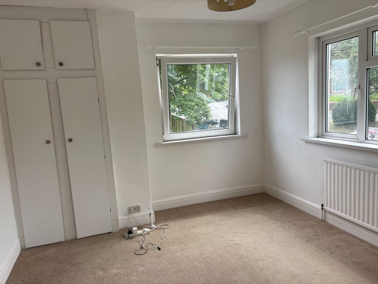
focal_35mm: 26
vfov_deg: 53.1
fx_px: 284
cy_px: 142
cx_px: 189
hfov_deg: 67.3
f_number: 1.6
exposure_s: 1/447
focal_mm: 5.96
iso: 50
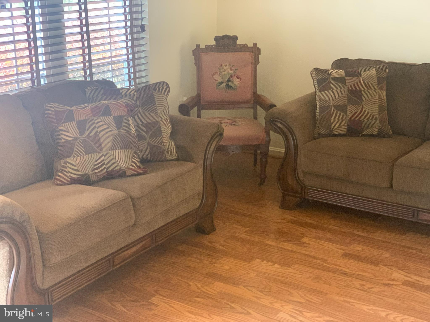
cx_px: 215
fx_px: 646
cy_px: 161
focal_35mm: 52
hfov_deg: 36.8
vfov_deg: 28.0
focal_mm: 6
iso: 500
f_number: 2.4
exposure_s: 1/40
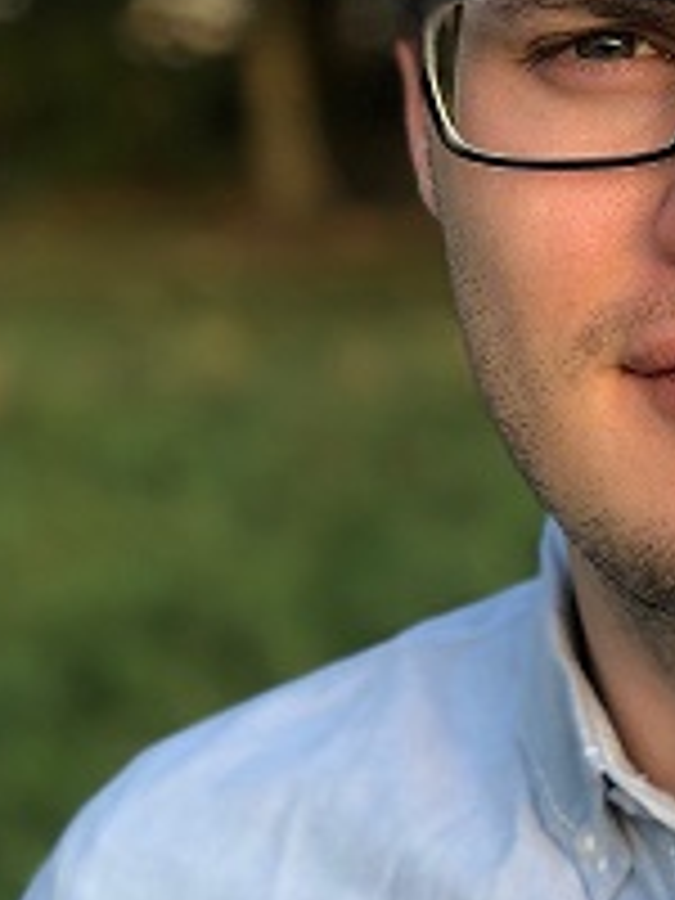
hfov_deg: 11.1
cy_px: 207
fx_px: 3406
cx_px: 788
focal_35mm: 131
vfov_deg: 15.0
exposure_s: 1/60
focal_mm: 6
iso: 16
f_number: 2.4
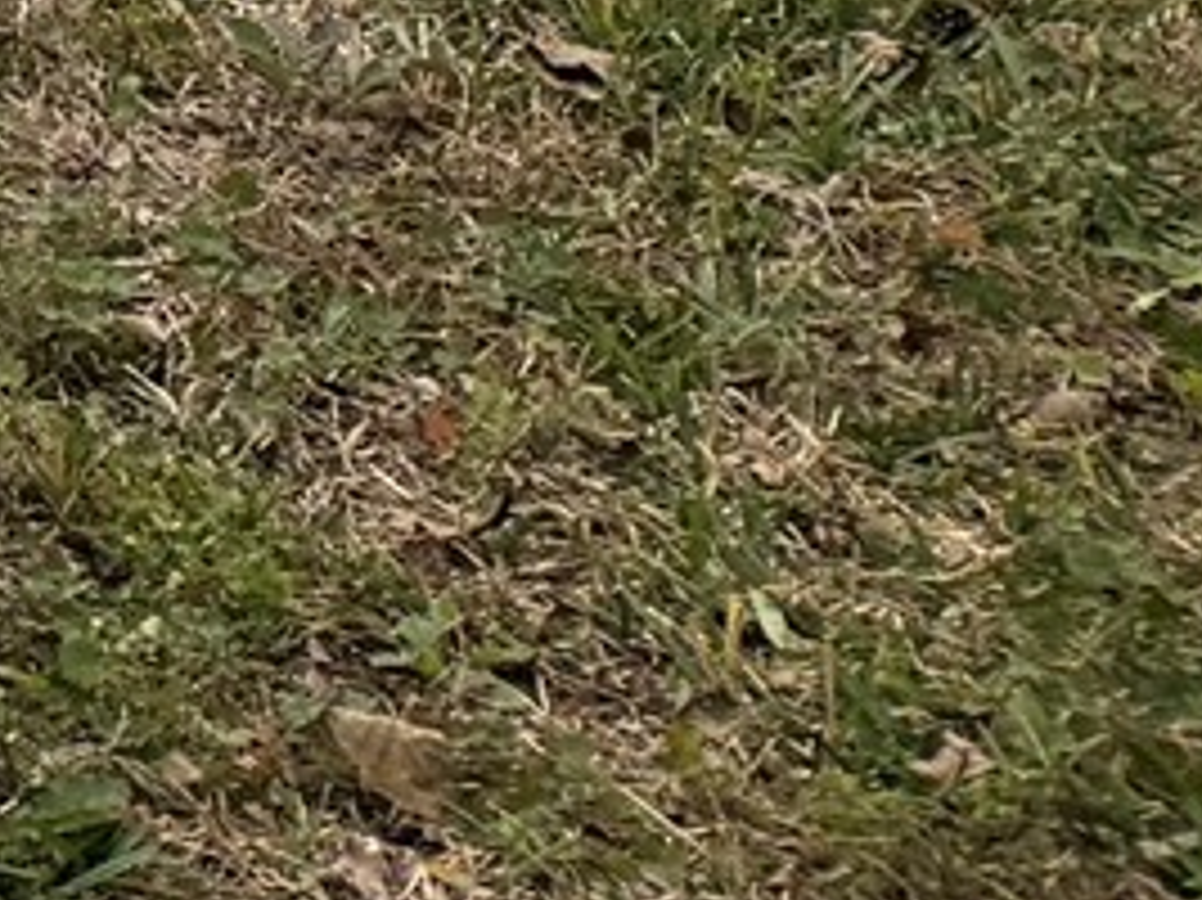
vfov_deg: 6.7
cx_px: -3205
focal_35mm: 184
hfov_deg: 8.0
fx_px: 6386
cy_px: -2421
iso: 80
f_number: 1.78
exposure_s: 1/1410
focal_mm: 6.76
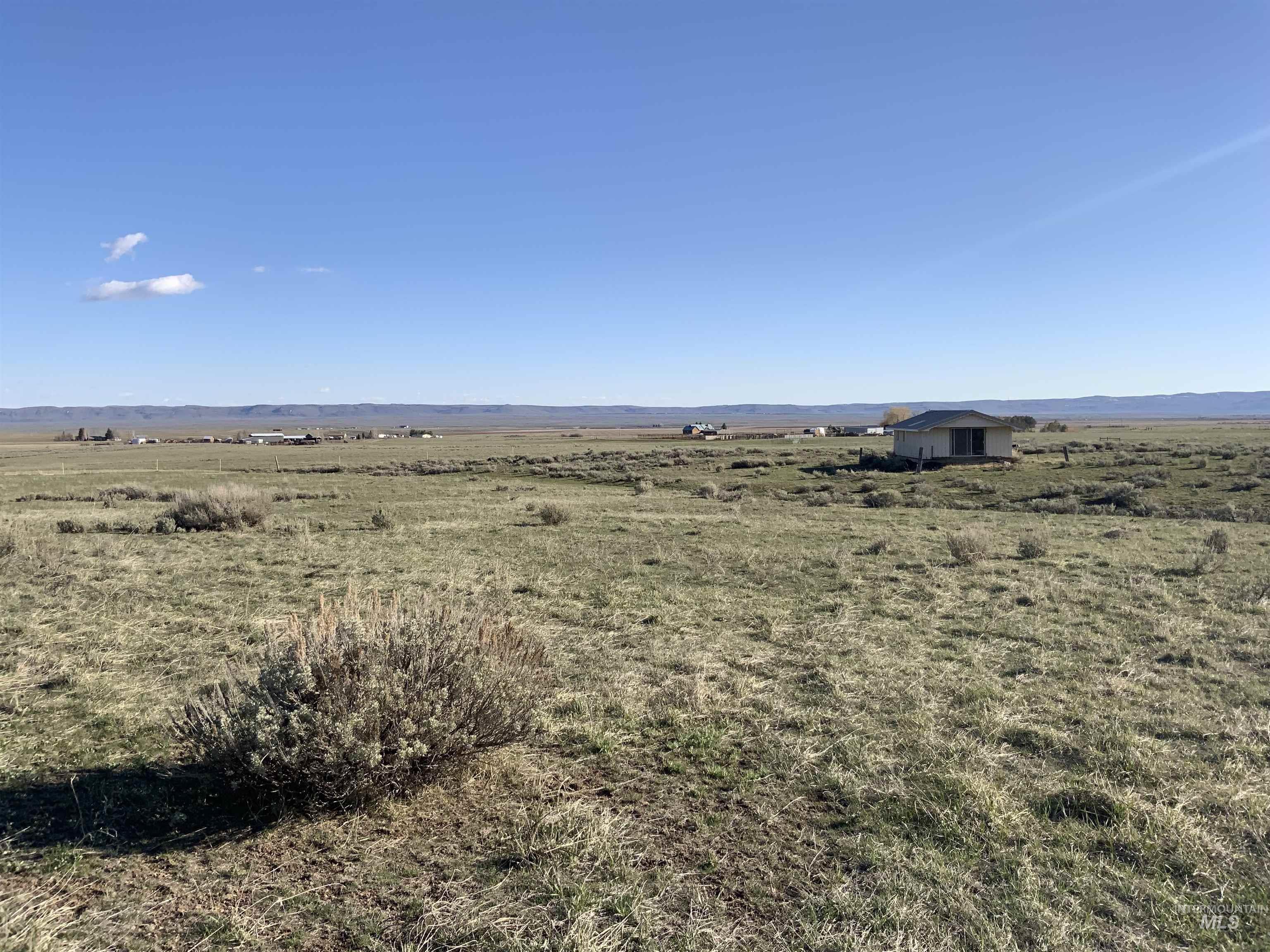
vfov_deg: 48.2
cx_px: 635
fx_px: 1064
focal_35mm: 29
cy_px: 476
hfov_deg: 61.7
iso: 16
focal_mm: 3
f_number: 1.8
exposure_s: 1/2058
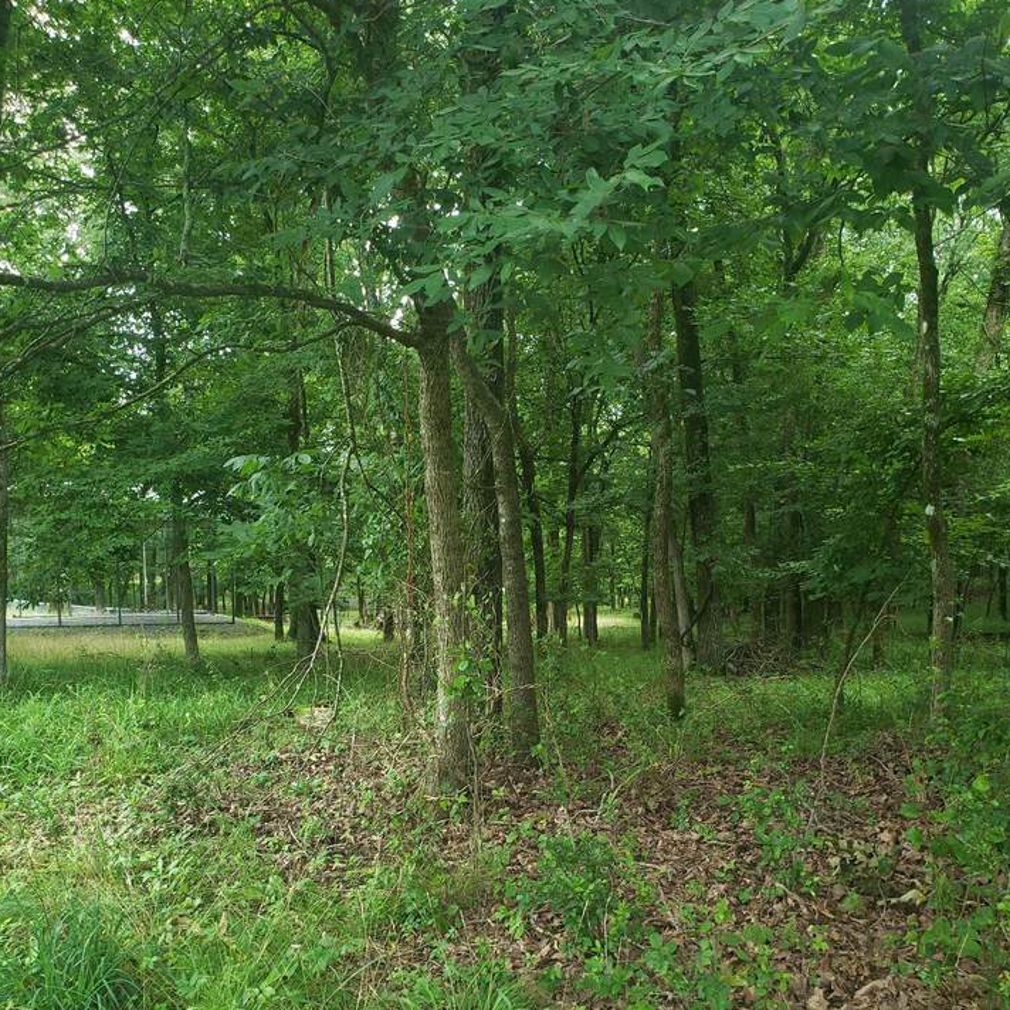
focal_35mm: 31
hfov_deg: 52.5
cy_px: 648
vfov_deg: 51.8
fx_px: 1023
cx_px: 505
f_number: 2.4
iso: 100
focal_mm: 4.3
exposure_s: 1/60
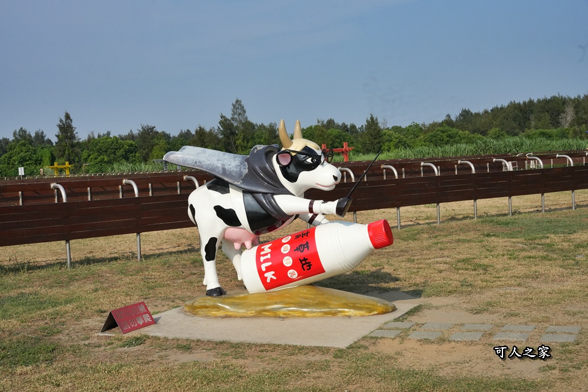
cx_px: 294
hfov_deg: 38.3
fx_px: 848
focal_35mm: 52
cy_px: 196
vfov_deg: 26.0
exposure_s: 1/5000
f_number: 13
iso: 2500
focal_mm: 51.9
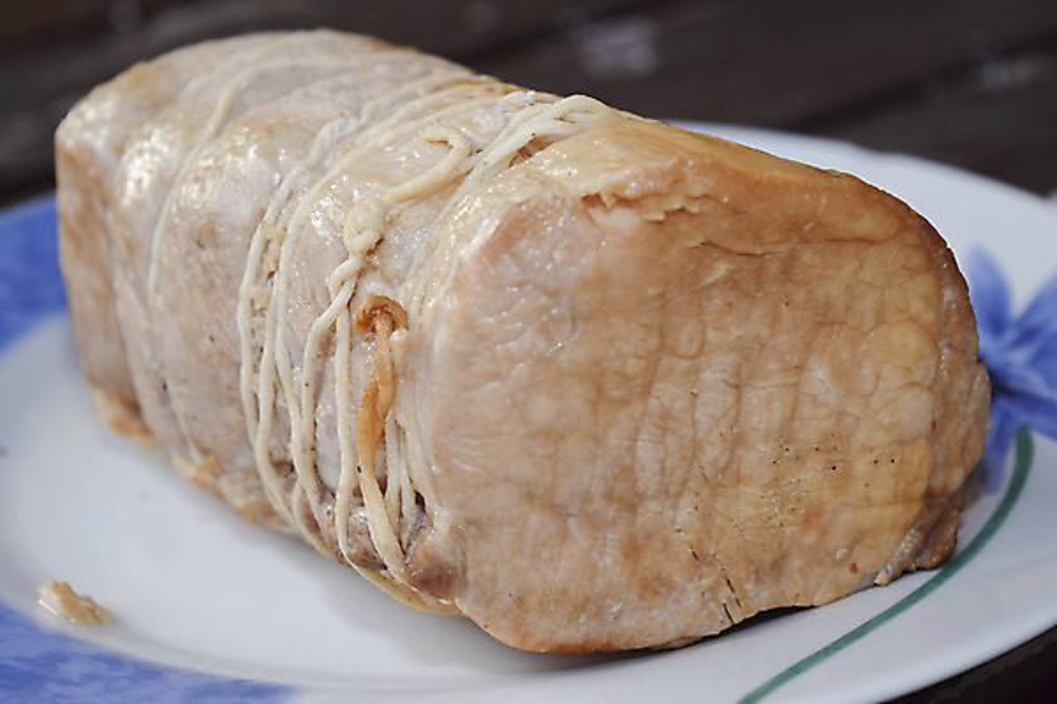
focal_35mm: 82
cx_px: 528
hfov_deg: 24.6
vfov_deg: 16.6
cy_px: 352
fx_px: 2422
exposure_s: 1/160
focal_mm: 55
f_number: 5.6
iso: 100
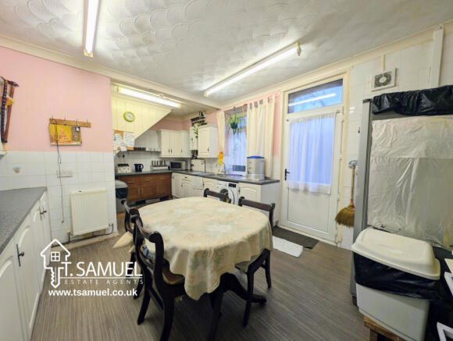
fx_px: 157
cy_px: 170
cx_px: 226
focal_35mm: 12
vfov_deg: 94.7
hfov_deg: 110.4
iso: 41
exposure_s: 1/71.8
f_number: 1.95
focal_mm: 2.23
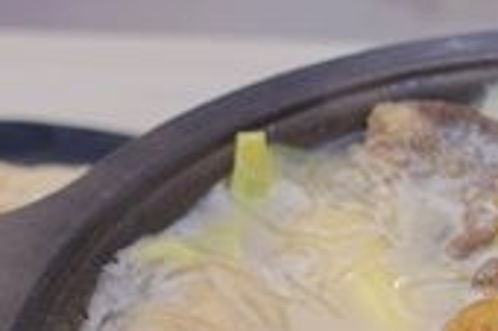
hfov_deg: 19.4
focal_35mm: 92
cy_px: 438
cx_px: 741
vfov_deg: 14.2
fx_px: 1271
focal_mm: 8.9
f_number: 2
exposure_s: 1/30
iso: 125
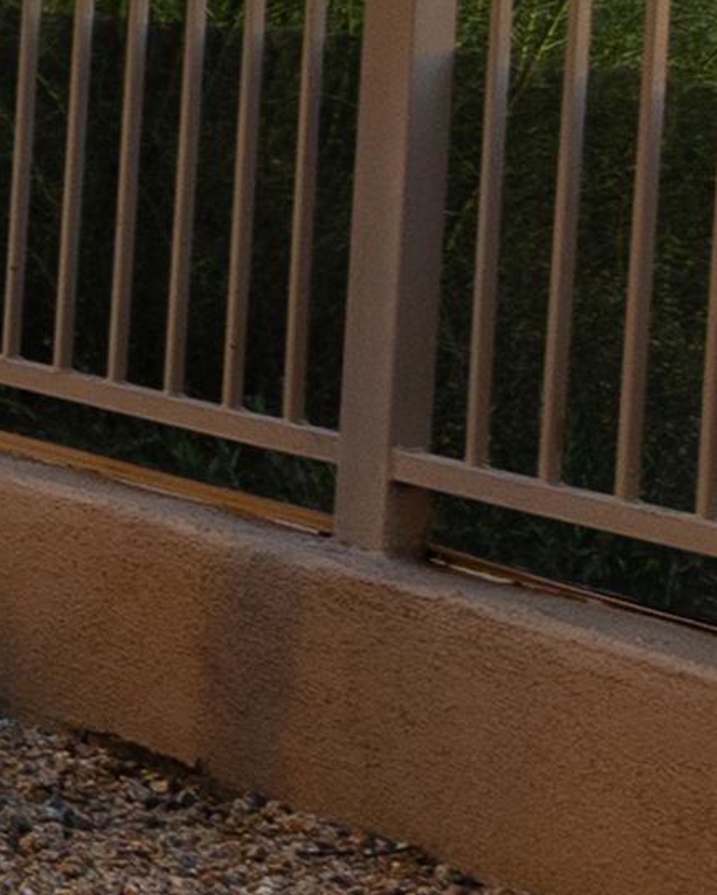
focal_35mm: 187
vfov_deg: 10.1
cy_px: -244
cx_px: -2468
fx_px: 4957
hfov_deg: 6.3
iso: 200
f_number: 8
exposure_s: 1/1.67
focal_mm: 18
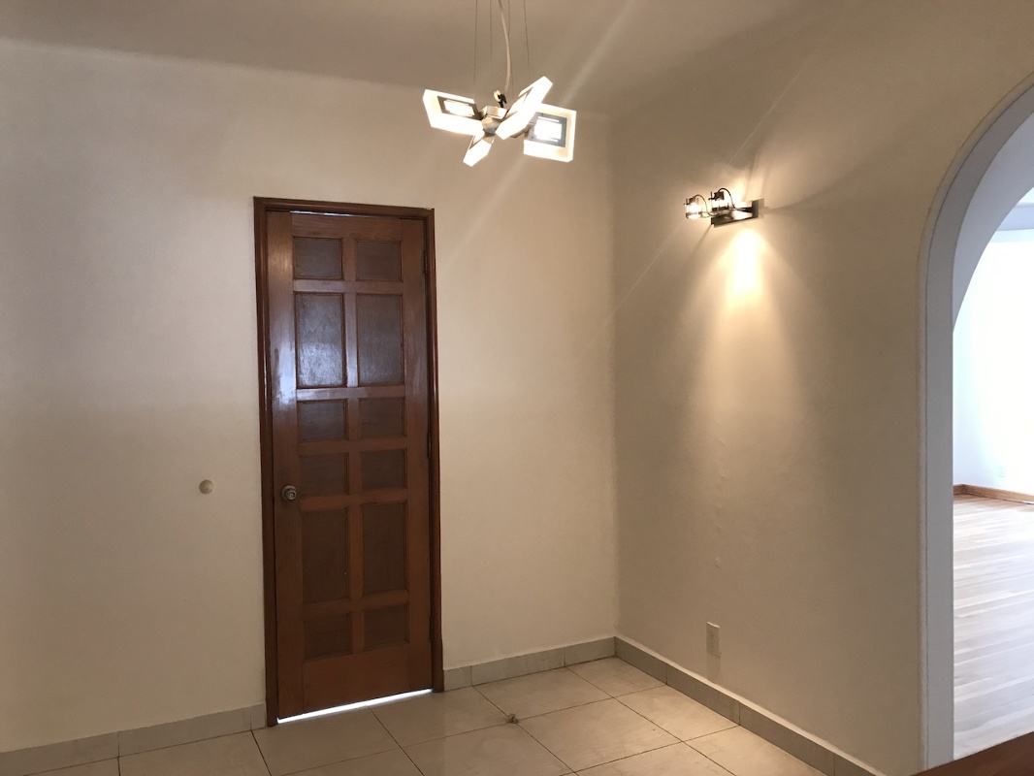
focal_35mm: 28
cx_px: 517
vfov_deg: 49.8
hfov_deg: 63.4
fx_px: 837
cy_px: 388
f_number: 1.8
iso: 40
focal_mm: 3.99
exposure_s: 1/30
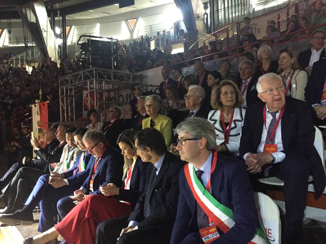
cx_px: 163
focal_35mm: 29
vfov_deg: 48.2
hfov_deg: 61.7
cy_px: 122
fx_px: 273
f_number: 2.2
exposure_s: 1/17
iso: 320
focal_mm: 4.15
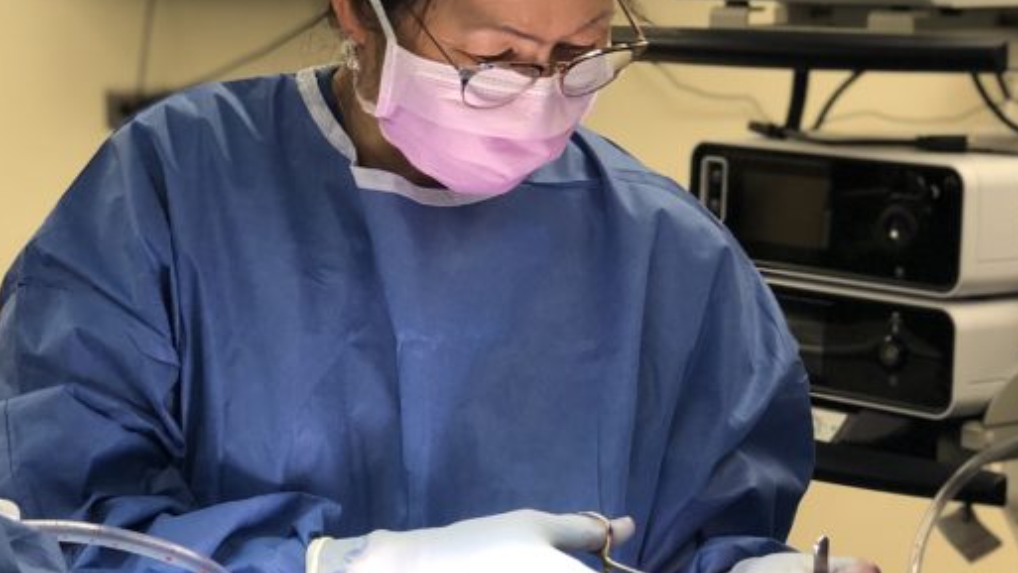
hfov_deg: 18.7
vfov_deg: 10.7
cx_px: 153
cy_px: 208
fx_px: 3051
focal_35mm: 113
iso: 40
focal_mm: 6
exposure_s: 1/60
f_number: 2.4
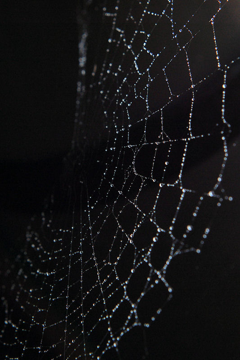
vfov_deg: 27.0
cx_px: 120
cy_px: 180
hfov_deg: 18.2
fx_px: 750
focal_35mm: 75
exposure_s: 1/50
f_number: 11
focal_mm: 50
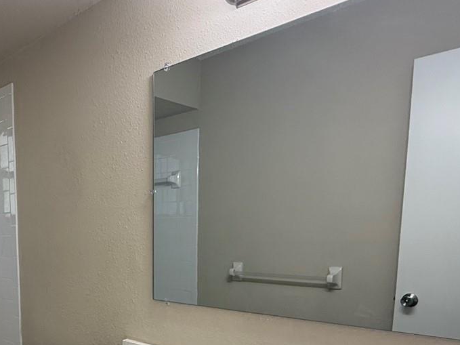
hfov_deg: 51.7
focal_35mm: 33
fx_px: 438
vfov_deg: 40.5
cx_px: 89
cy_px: 293
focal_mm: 2.22
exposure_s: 1/120
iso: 125
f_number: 2.2
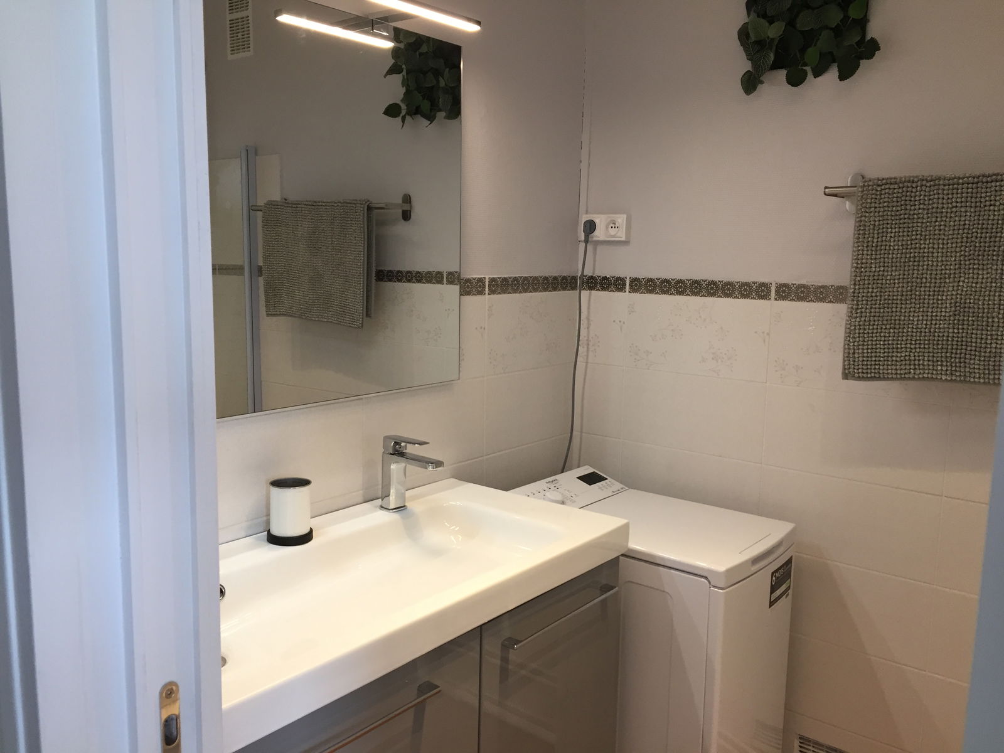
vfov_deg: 48.2
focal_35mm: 29
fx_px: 841
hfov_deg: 61.7
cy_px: 376
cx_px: 502
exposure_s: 1/33
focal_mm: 4.15
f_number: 2.2
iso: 50
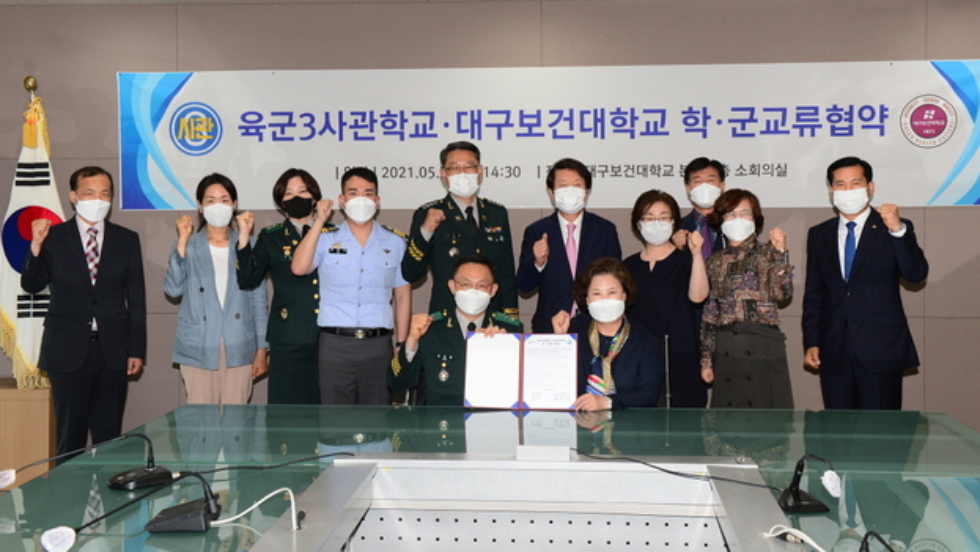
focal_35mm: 43
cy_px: 225
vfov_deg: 27.7
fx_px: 1118
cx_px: 494
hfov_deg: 47.3
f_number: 6.3
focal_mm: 40
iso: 800
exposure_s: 1/100
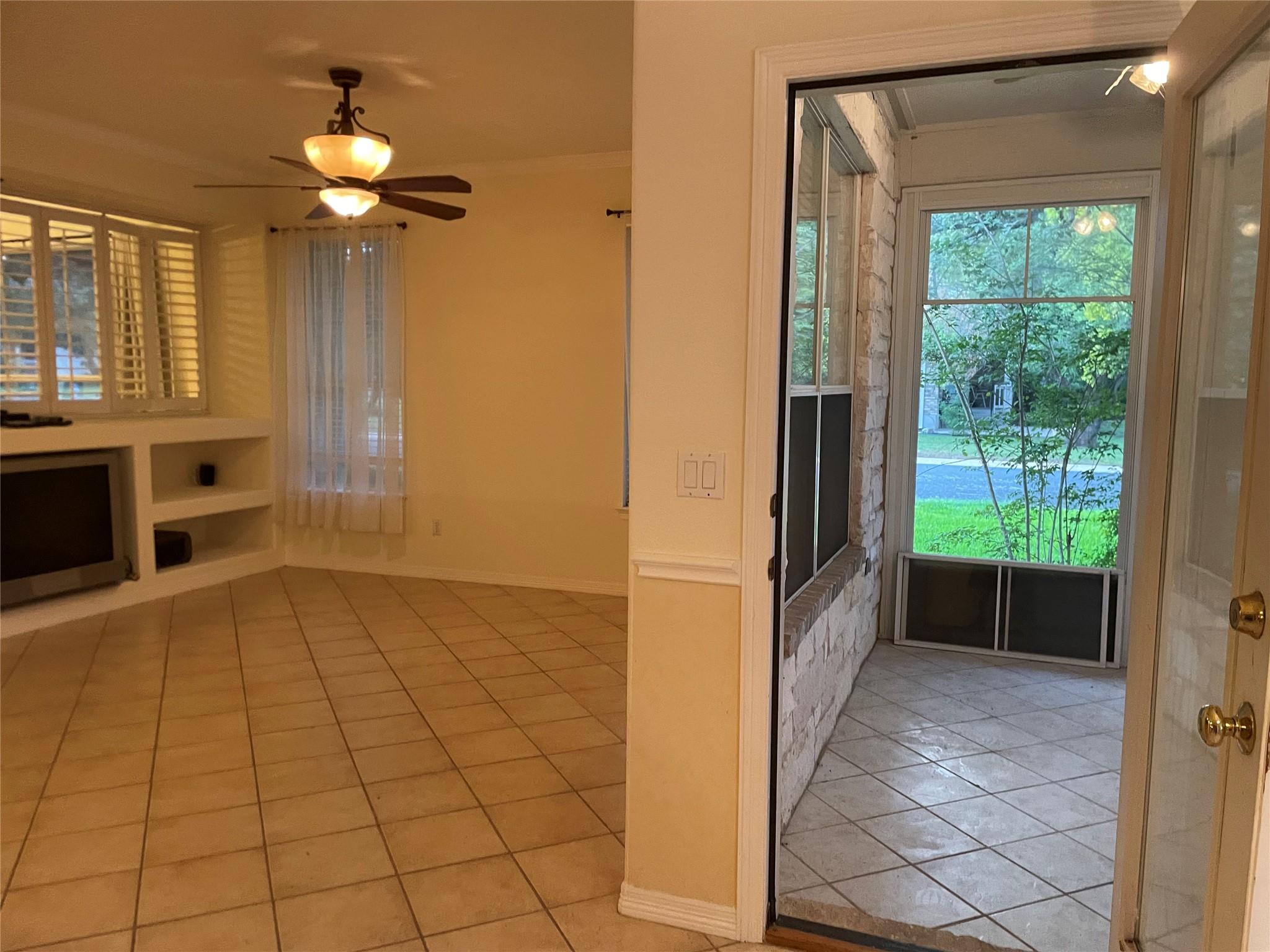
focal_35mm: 26
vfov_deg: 53.1
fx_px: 954
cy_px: 476
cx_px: 635
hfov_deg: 67.3
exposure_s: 1/60
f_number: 1.6
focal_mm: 4.2
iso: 320
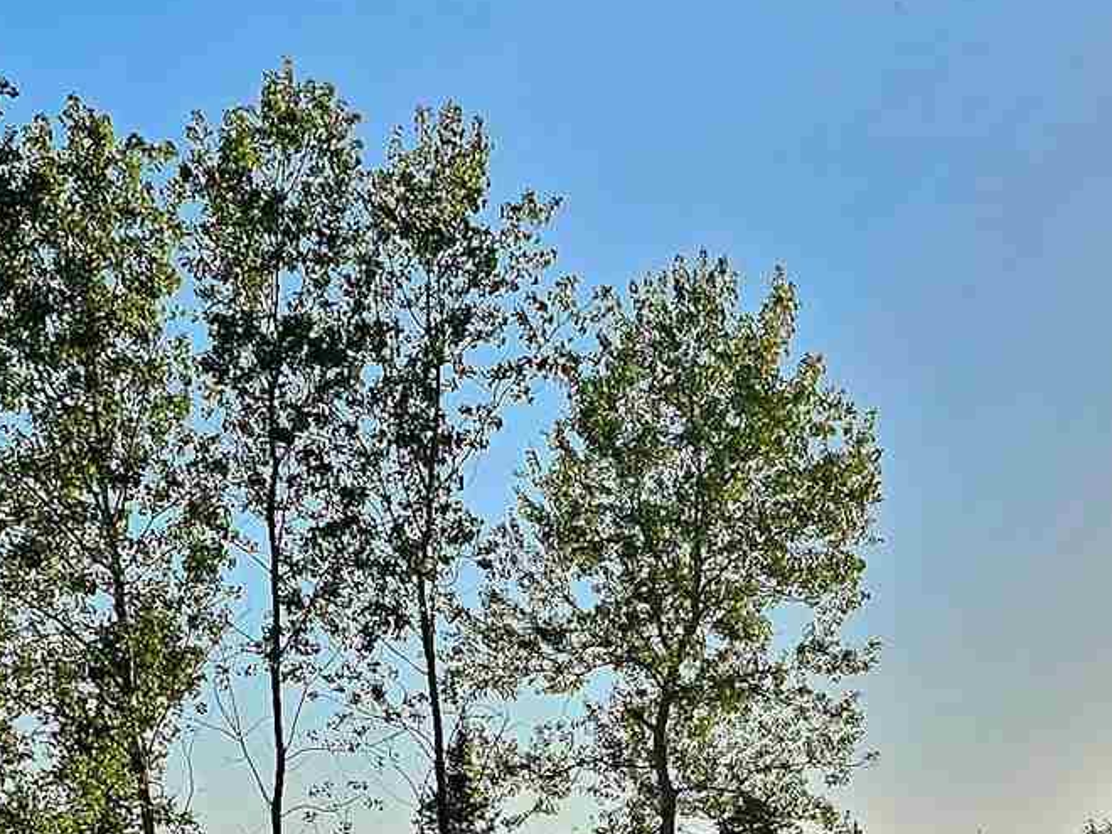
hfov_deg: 18.1
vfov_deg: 12.8
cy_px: 1417
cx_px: 976
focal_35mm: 107
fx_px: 3437
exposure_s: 1/909
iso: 10
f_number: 1.7
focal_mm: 6.3
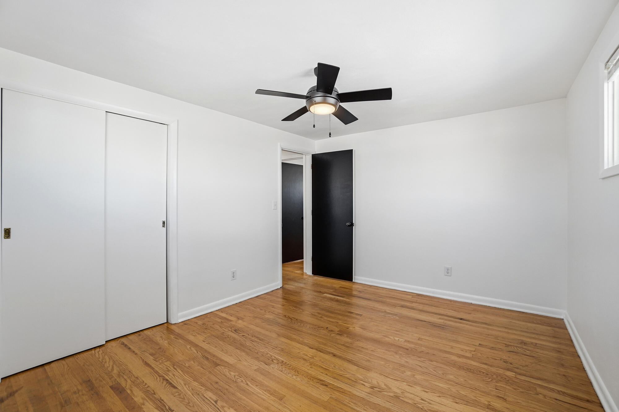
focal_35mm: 15
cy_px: 206
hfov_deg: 100.4
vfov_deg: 77.3
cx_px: 310
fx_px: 258
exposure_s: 1/1250
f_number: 4
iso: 100
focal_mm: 10
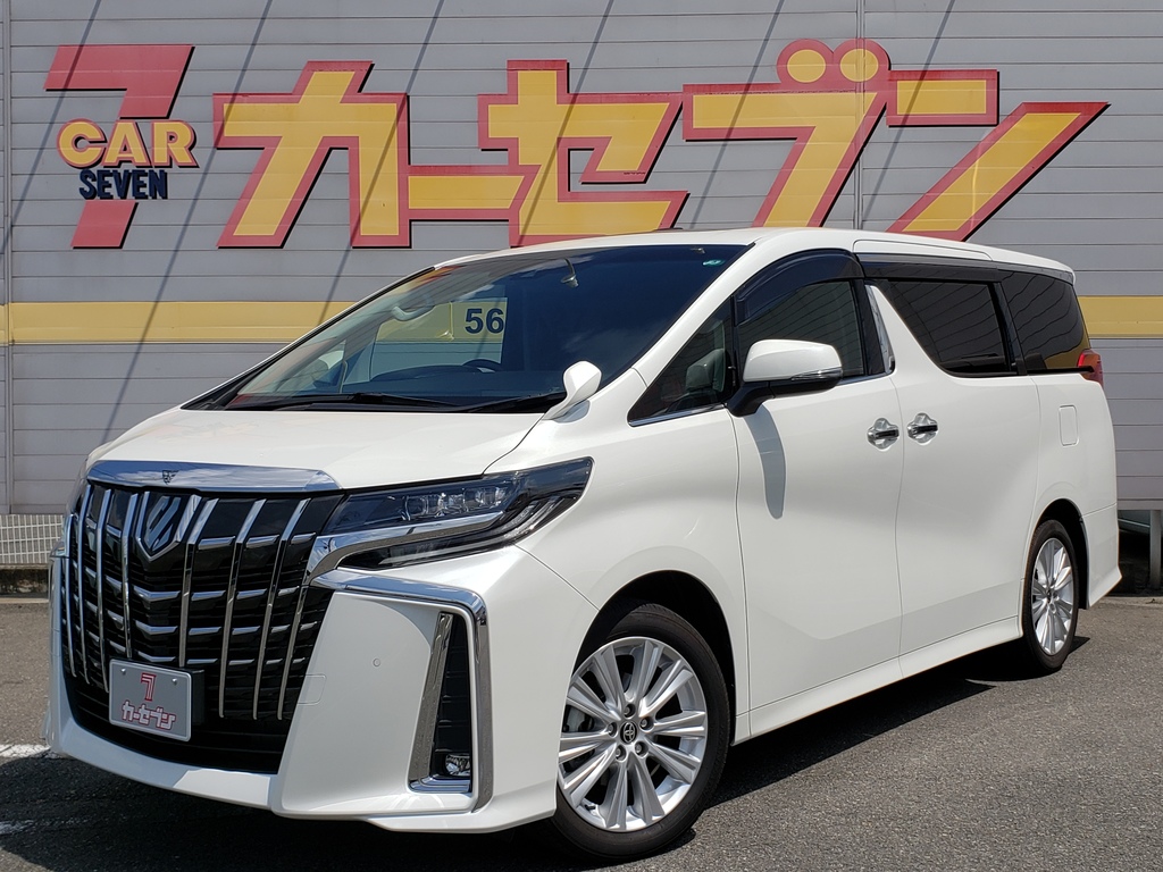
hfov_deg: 67.3
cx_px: 582
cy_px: 436
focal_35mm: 26
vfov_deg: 53.1
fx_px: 874
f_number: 2.4
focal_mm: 4.3
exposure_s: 1/3674
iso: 50
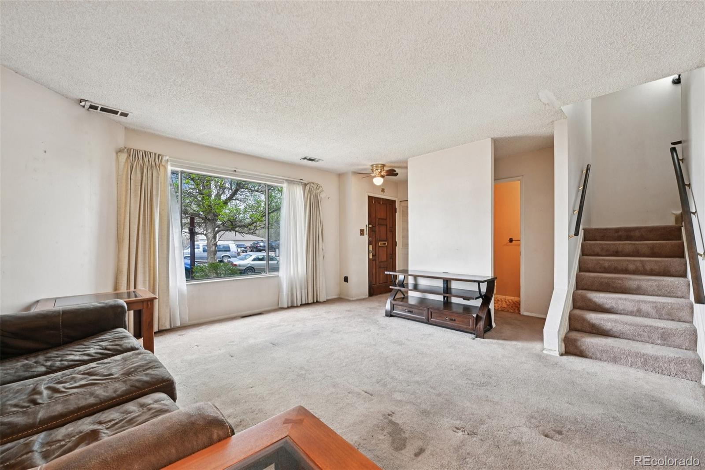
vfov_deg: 81.2
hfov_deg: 104.3
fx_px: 274
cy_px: 235
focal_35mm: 14
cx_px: 352
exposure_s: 1/15
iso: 400
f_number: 11
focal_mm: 14
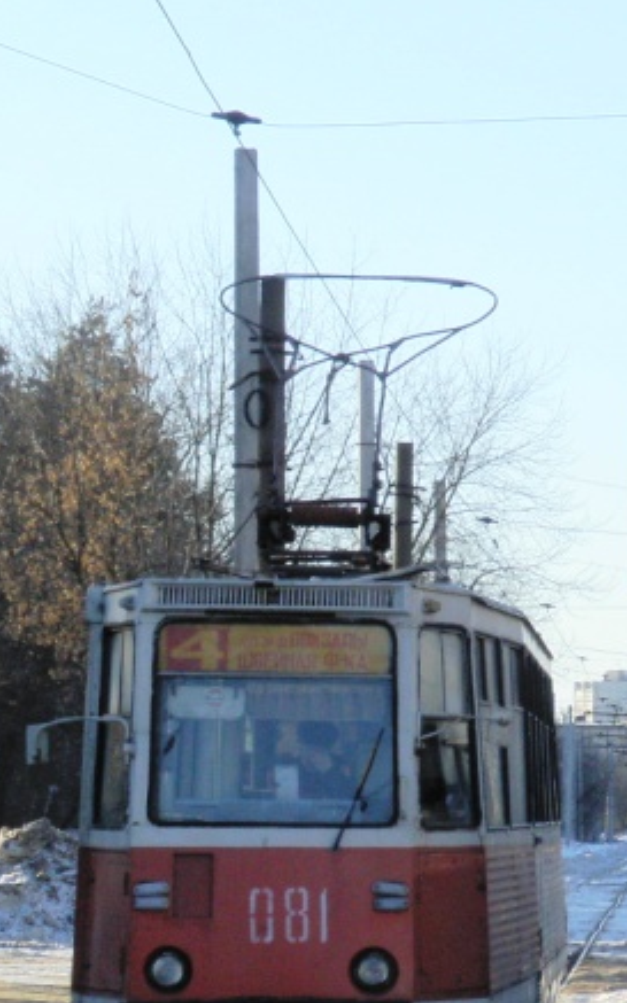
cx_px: 792
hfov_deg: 7.3
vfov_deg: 11.7
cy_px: 748
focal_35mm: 179
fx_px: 4896
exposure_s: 1/320
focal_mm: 12.7
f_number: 5
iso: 64
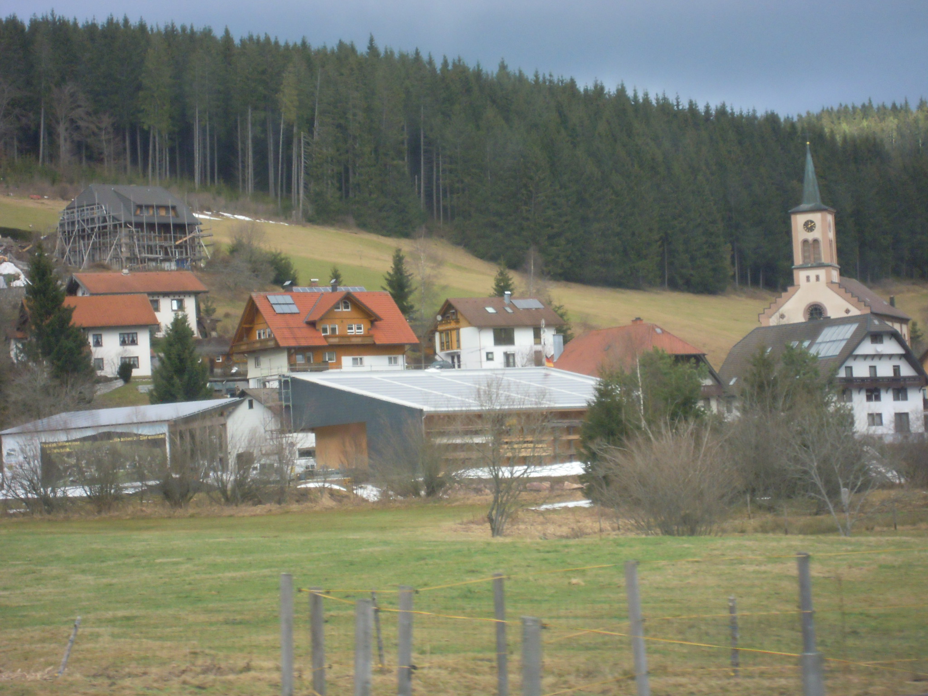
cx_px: 464
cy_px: 348
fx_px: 3753
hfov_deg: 14.1
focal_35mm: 140
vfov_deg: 10.6
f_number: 6.6
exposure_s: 1/200
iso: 320
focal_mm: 25
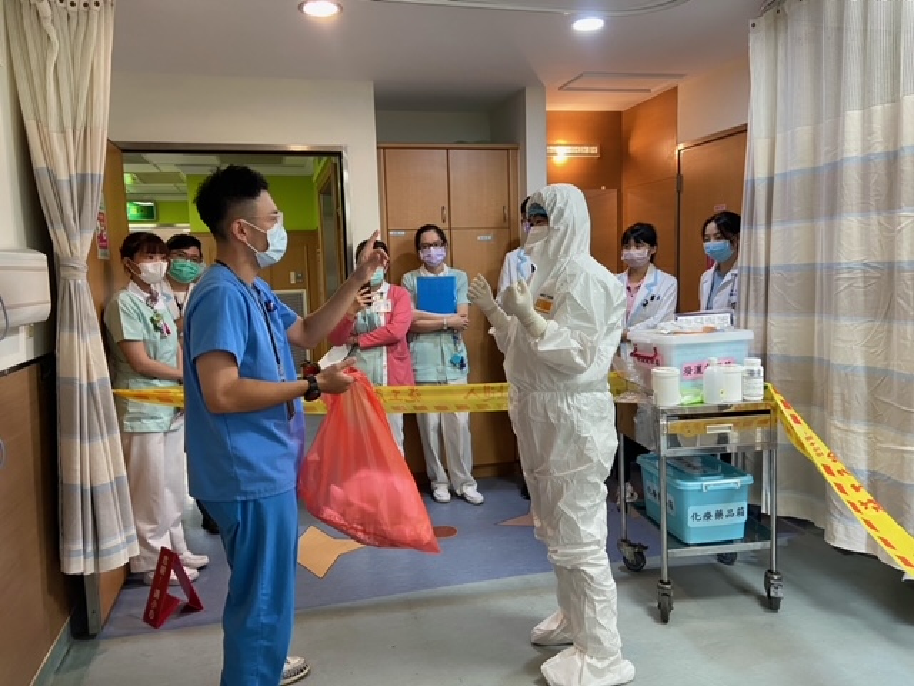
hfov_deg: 67.3
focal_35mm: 26
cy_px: 343
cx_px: 457
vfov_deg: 53.1
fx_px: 687
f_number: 1.8
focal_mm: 4.25
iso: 160
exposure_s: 1/60
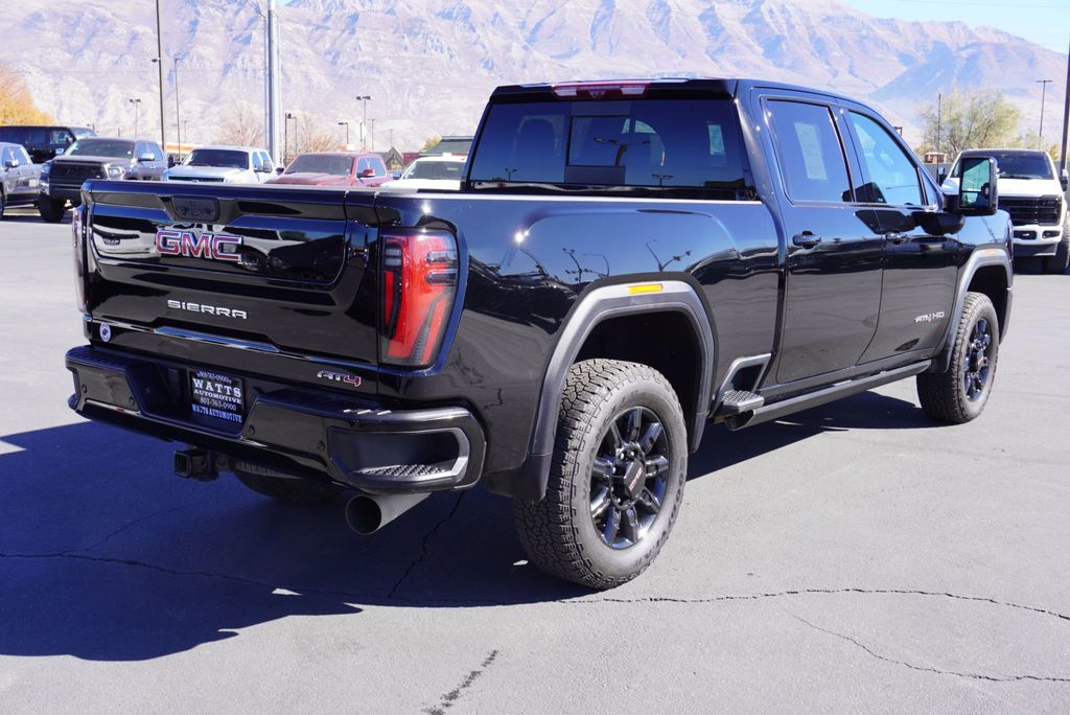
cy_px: 358
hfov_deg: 51.3
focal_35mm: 38
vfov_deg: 35.5
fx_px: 1115
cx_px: 535
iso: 100
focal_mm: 25
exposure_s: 1/100
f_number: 7.1
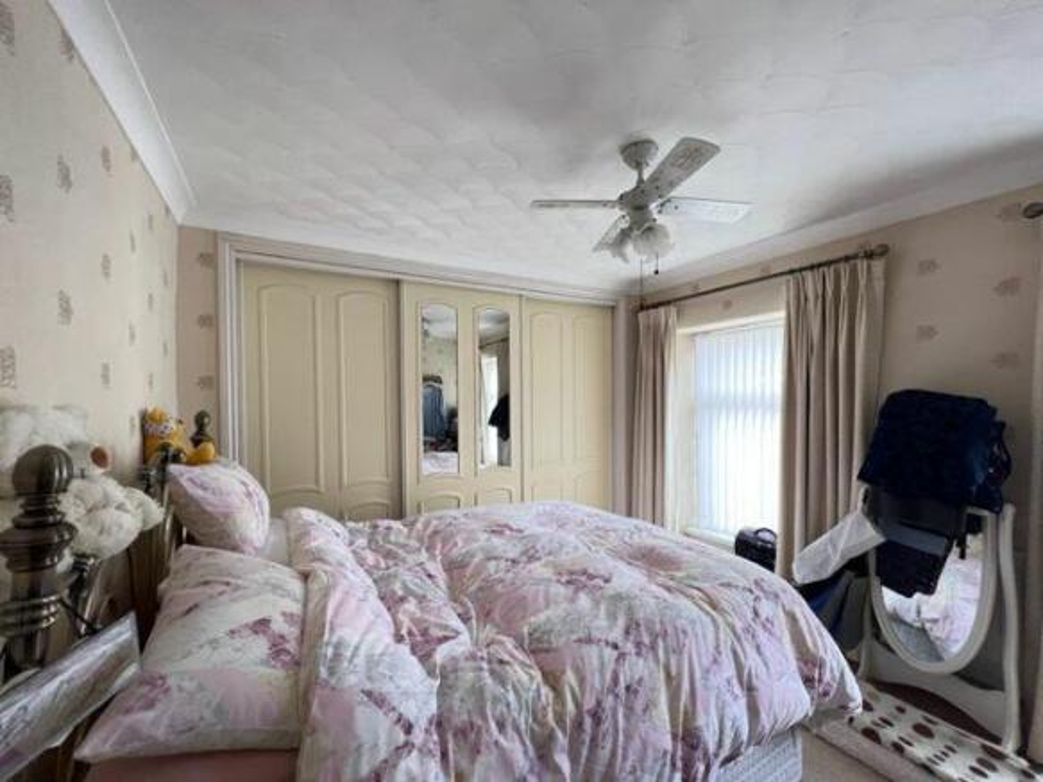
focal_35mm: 13
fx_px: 392
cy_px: 391
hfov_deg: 106.2
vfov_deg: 89.9
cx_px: 522
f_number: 1.8
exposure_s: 1/100
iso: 100
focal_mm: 1.57
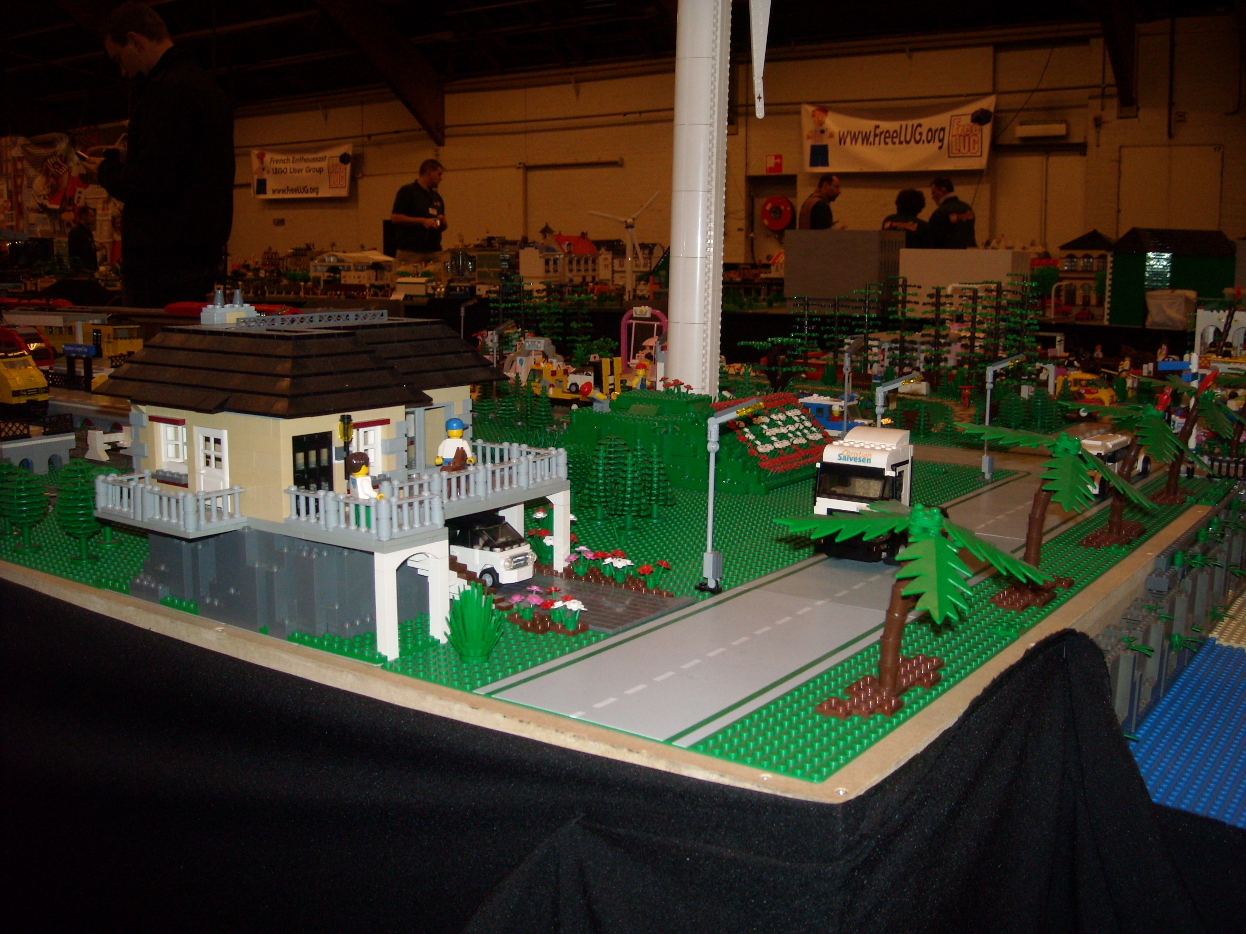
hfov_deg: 52.6
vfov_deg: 40.7
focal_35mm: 35
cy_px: 467
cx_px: 623
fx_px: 1260
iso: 200
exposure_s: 1/60
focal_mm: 5.7
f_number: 2.8
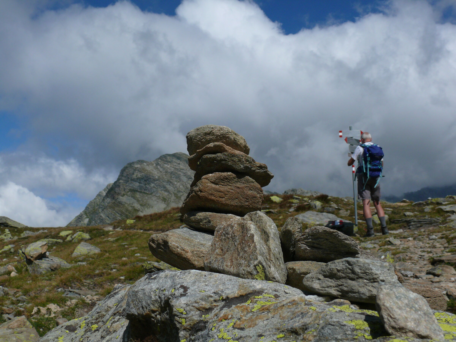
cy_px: 171
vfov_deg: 37.7
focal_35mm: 38
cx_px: 228
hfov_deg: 49.0
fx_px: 501
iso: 100
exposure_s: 1/1300
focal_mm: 8.1
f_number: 6.3
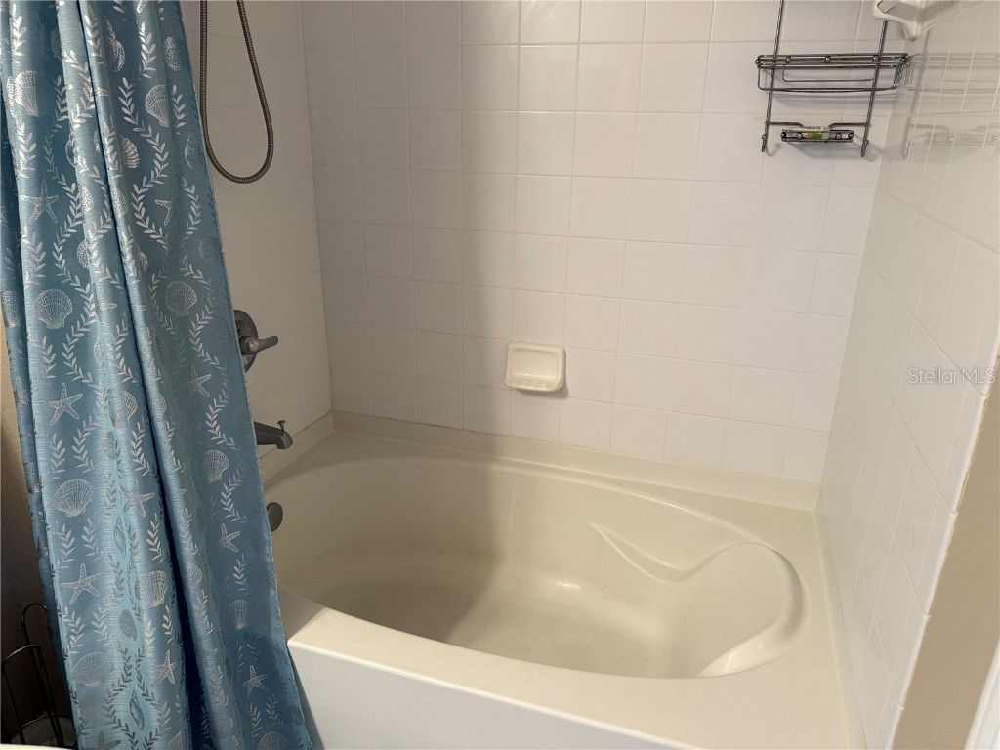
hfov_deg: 71.6
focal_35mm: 24
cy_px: 375
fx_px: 693
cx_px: 500
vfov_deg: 56.8
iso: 250
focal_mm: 6.76
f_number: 1.78
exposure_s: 1/60
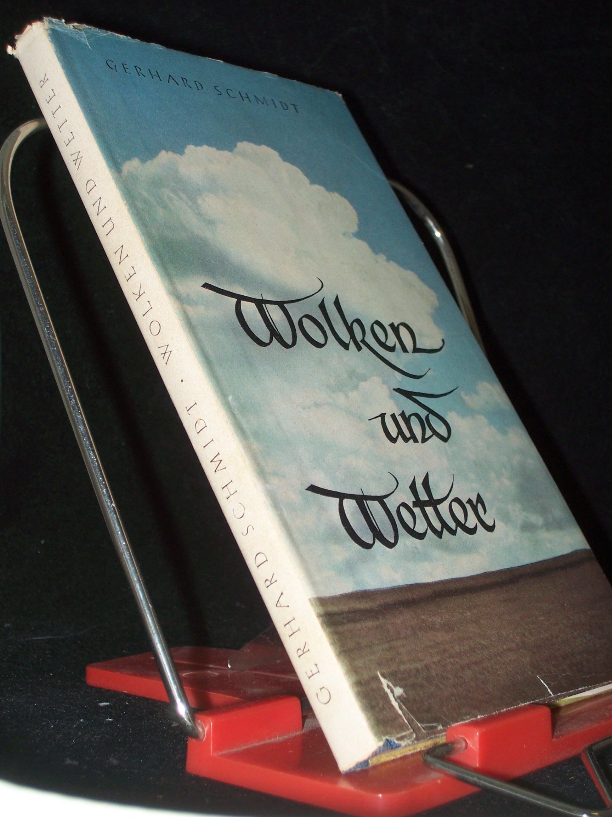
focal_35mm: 66
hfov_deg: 22.3
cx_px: 306
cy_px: 408
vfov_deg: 29.4
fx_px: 1556
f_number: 3.6
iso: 80
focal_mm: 11
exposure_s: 1/80
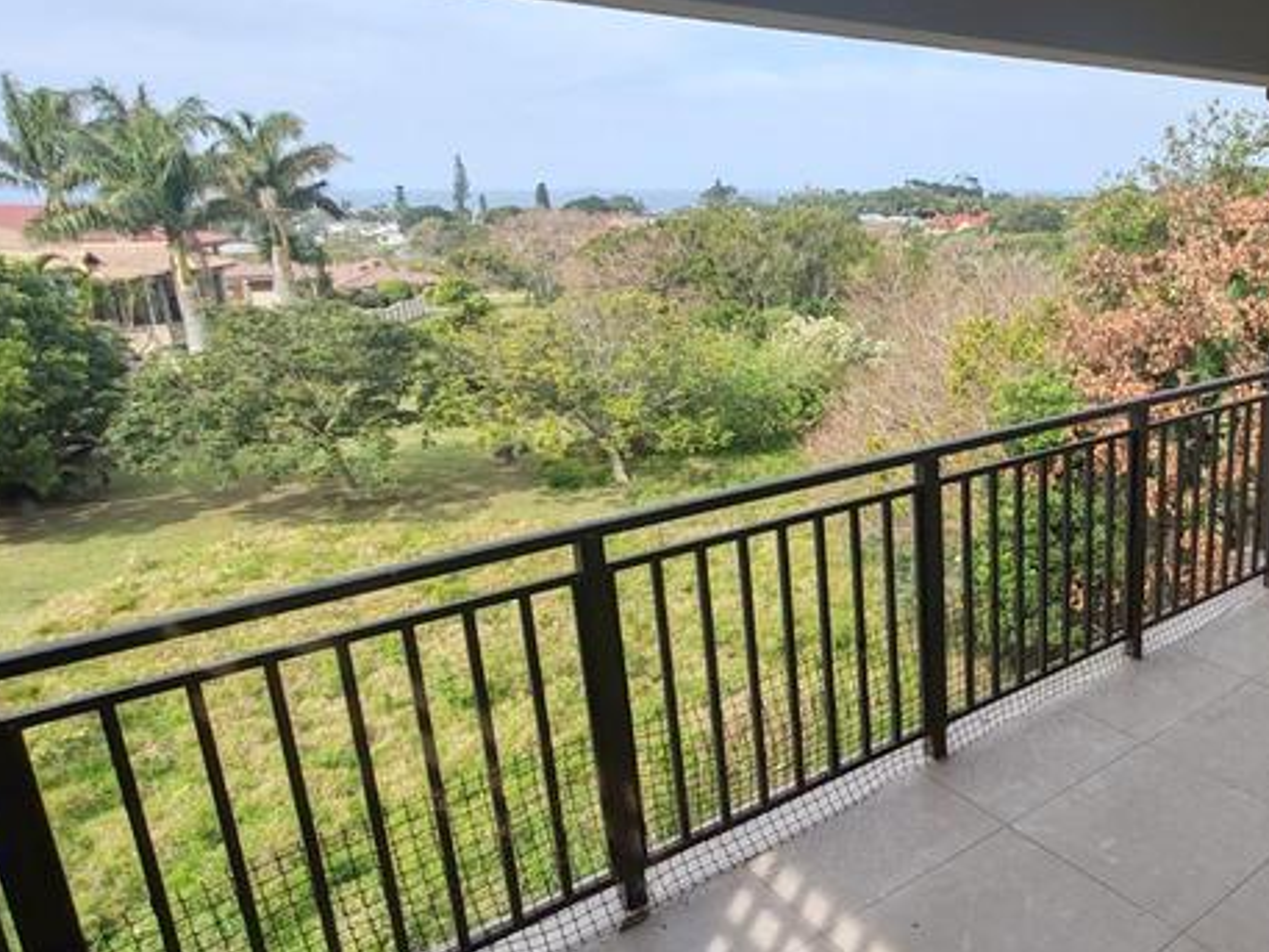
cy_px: 464
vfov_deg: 49.8
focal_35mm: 28
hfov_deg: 57.8
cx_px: 1044
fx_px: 1027
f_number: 2.2
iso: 50
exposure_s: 1/560
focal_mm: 1.96
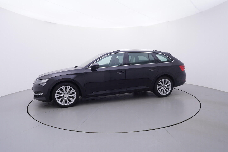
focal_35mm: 22
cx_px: 114
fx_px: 143
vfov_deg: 56.2
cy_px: 76
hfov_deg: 77.3
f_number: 5
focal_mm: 15
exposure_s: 1/80
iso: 200
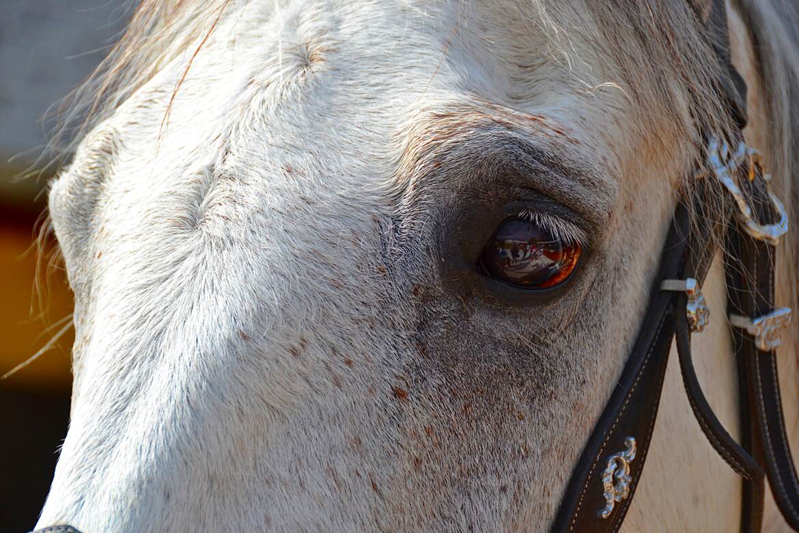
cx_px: 400
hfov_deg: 14.4
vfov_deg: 9.6
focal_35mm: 142
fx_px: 3162
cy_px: 266
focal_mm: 95
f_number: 6.3
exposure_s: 1/1600
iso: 400
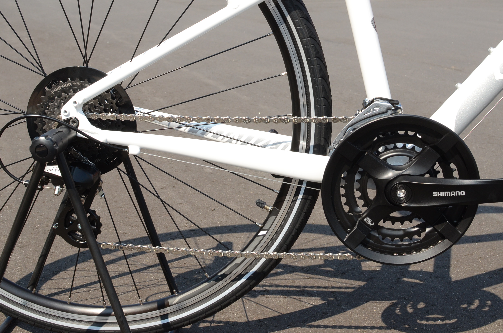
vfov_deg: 25.6
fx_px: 732
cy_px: 166
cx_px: 252
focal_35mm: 52
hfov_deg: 37.9
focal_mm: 35
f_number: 13
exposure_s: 1/640
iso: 640
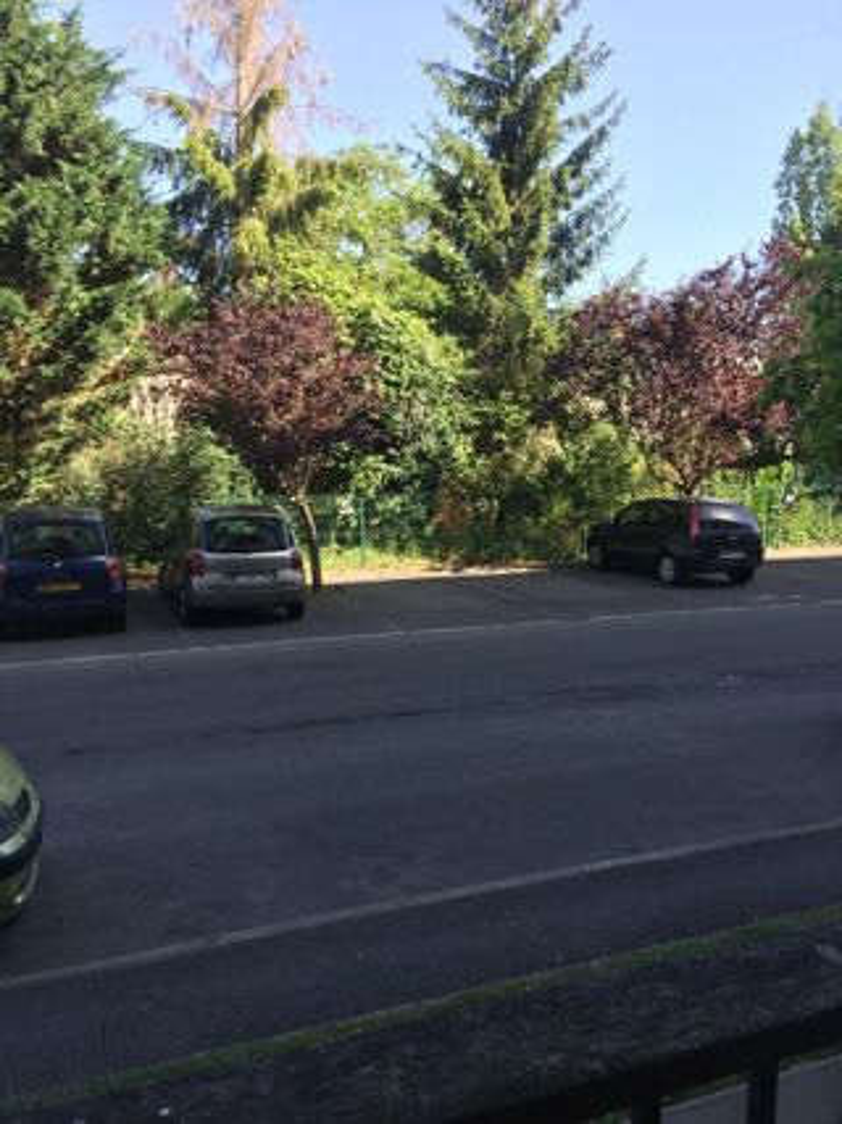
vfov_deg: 61.7
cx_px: 421
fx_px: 941
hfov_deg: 48.2
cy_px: 562
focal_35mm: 29
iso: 32
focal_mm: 4.15
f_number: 2.2
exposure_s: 1/347
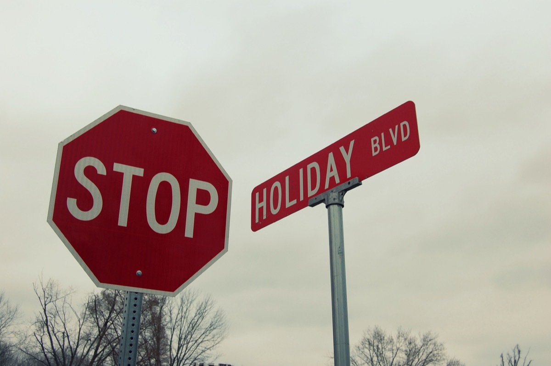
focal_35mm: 46
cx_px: 276
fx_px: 711
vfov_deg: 28.9
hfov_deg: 42.4
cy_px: 183
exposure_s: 1/200
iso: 200
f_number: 7.1
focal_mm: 31
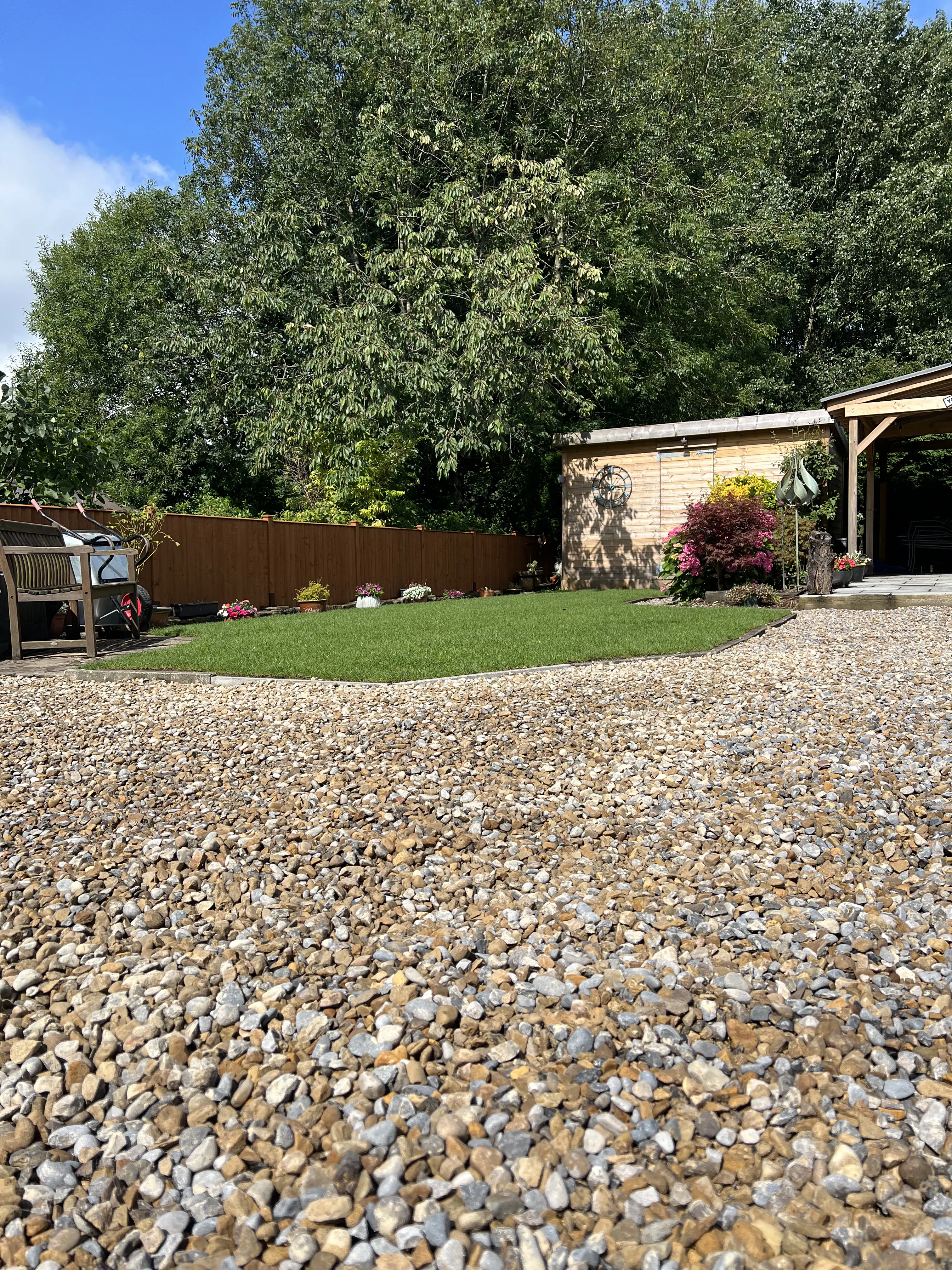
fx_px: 953
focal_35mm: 26
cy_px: 635
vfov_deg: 67.3
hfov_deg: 53.1
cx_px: 476
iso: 50
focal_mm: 5.7
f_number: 1.5
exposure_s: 1/4630
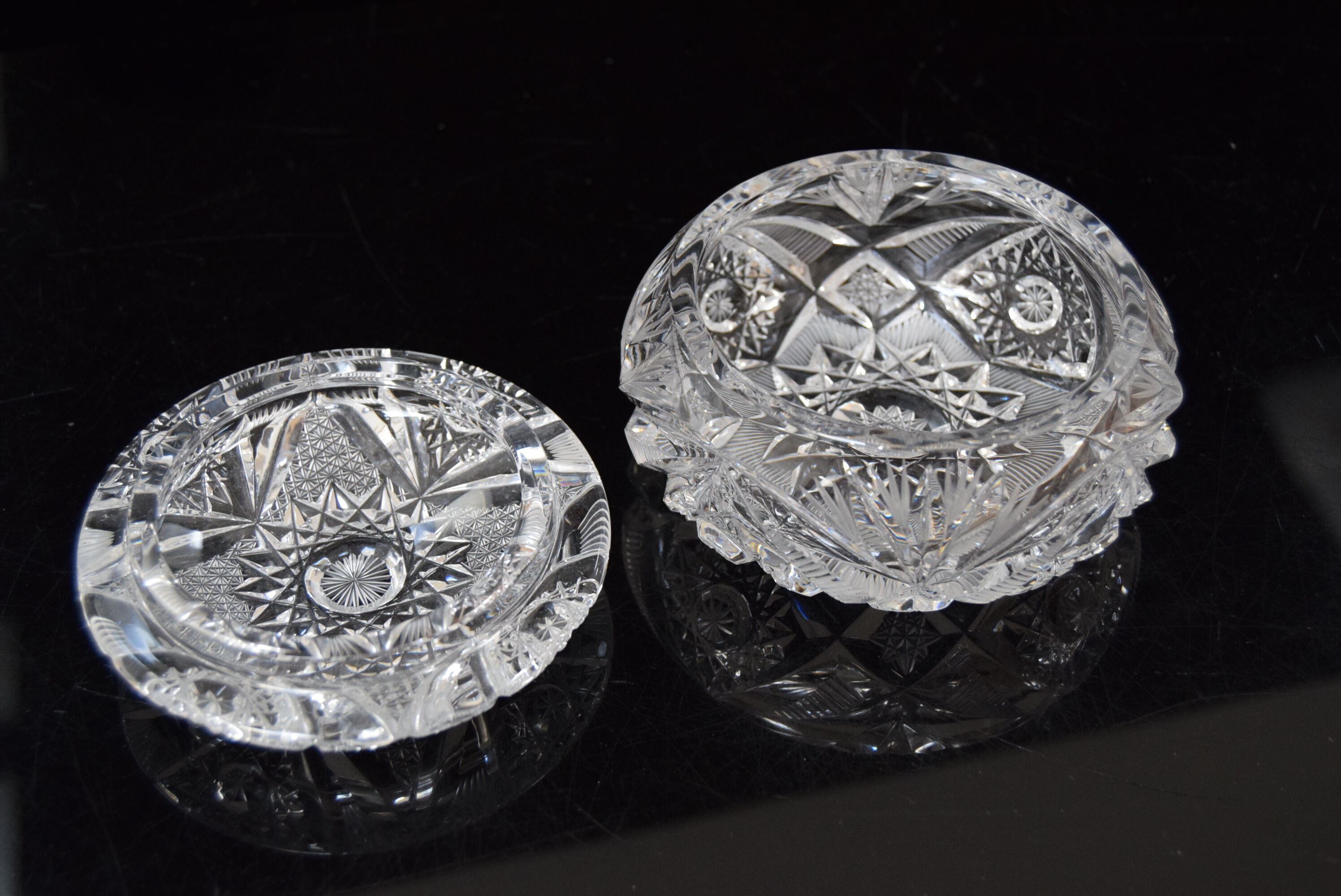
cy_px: 448
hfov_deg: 41.1
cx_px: 670
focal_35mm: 48
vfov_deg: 28.1
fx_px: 1789
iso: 1600
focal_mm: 32
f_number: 5.6
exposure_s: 1/125
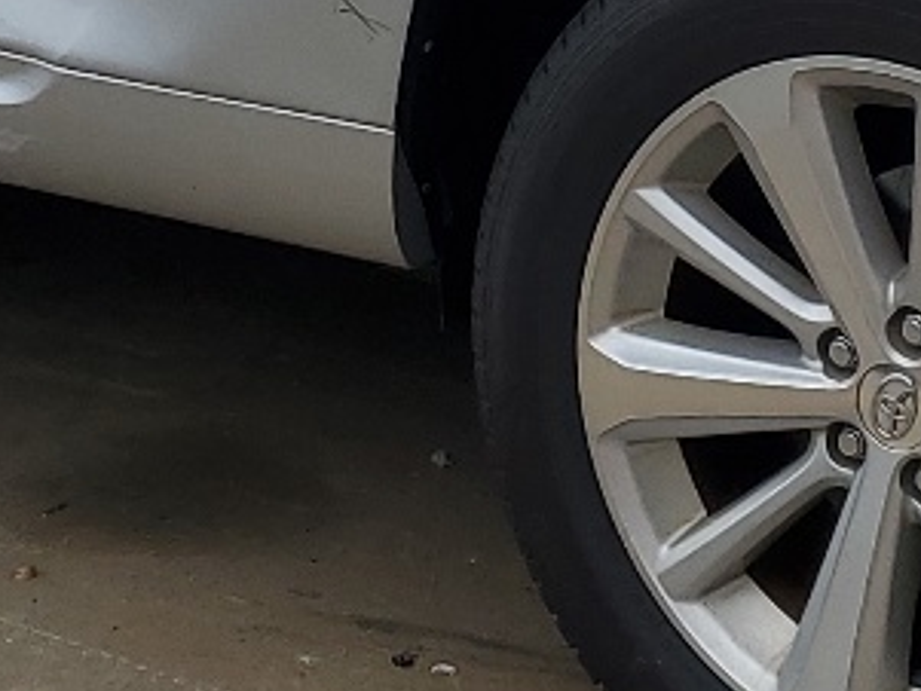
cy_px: -327
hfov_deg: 14.3
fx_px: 3673
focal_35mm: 138
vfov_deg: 10.4
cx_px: 587
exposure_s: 1/3333
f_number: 1.5
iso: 50
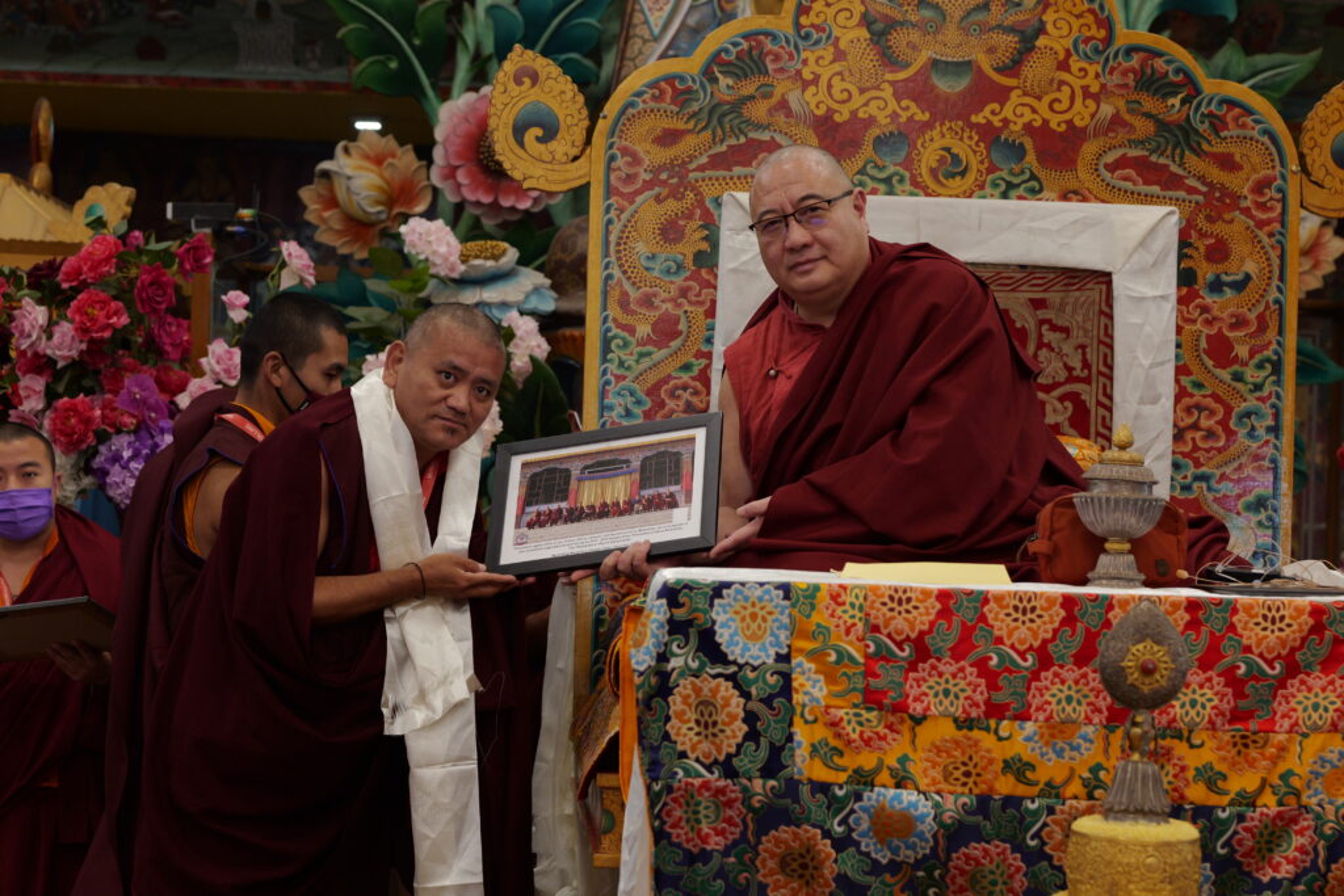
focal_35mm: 85
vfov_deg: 16.1
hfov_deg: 23.9
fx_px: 3174
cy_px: 448
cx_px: 672
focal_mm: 85
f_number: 5
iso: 3200
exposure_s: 1/100
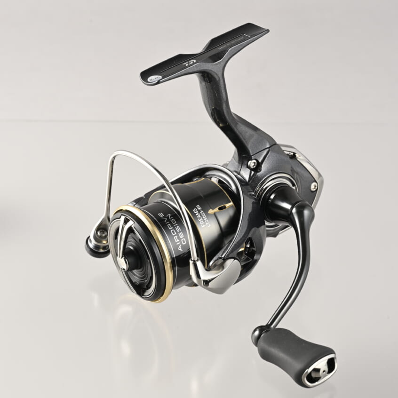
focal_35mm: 135
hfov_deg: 12.9
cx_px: 188
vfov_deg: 12.9
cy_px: 200
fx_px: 1756
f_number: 16
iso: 200
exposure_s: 1/125
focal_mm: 105
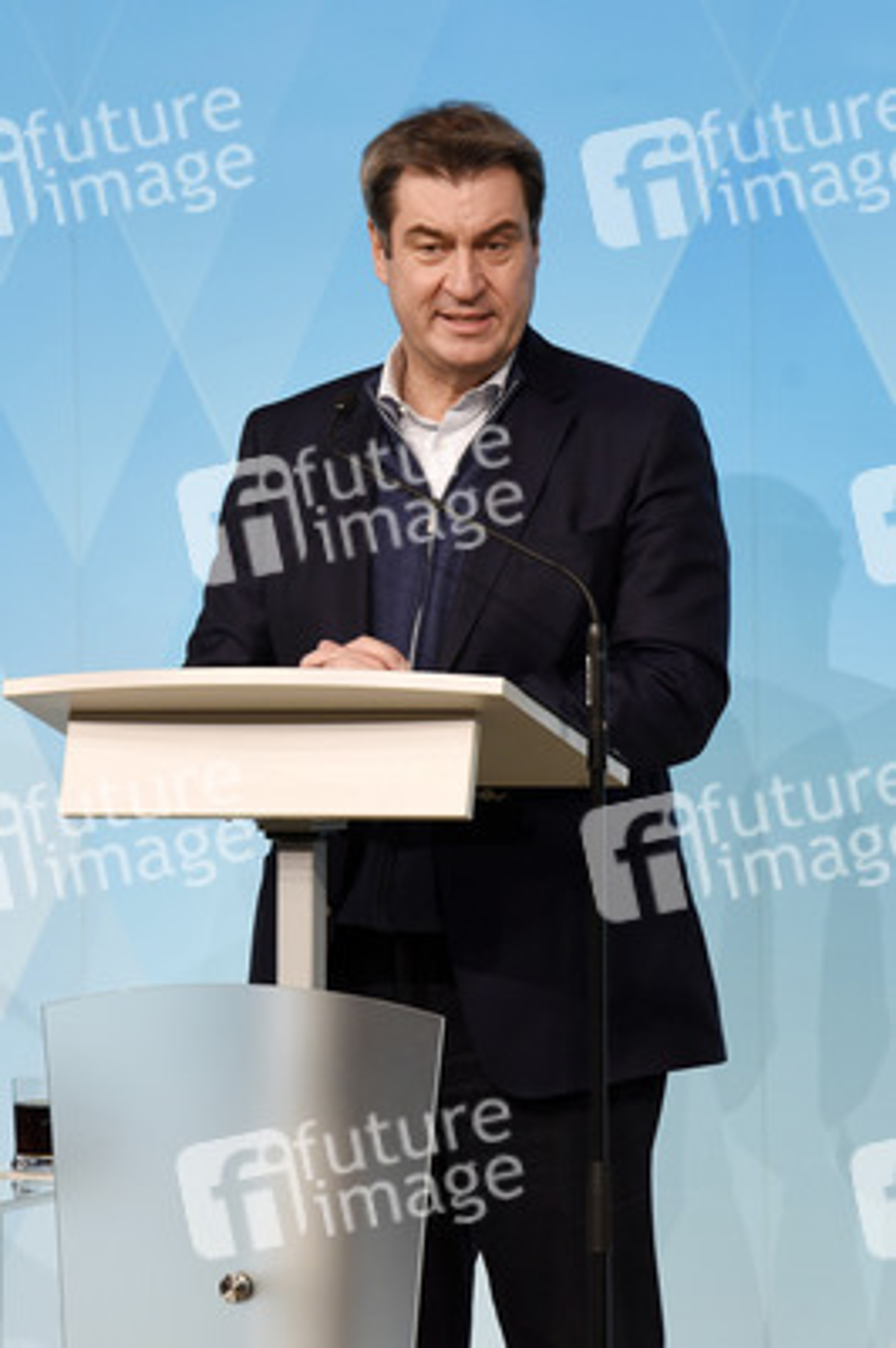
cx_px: 448
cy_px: 674
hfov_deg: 11.4
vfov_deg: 17.1
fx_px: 4487
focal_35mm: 120
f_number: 6.3
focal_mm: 120
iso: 1250
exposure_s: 1/60
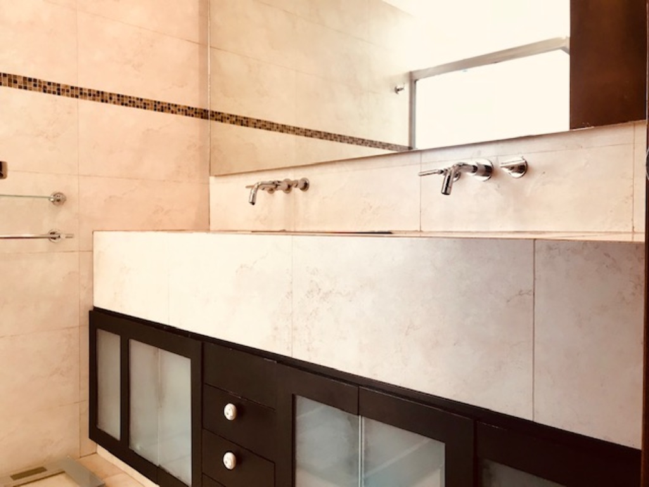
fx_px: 525
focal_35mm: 28
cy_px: 244
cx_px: 324
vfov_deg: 49.7
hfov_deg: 63.4
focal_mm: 3.99
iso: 40
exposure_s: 1/20
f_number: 1.8
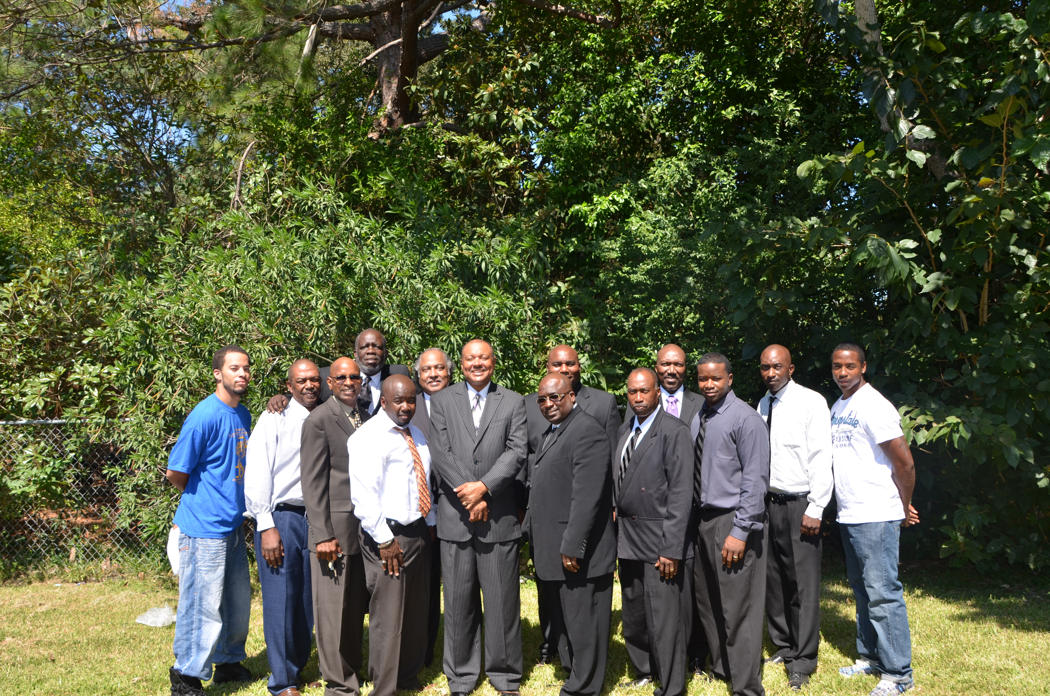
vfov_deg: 39.8
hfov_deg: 57.3
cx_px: 525
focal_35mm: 33
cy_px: 348
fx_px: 961
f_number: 7.1
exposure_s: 1/250
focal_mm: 22
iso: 100
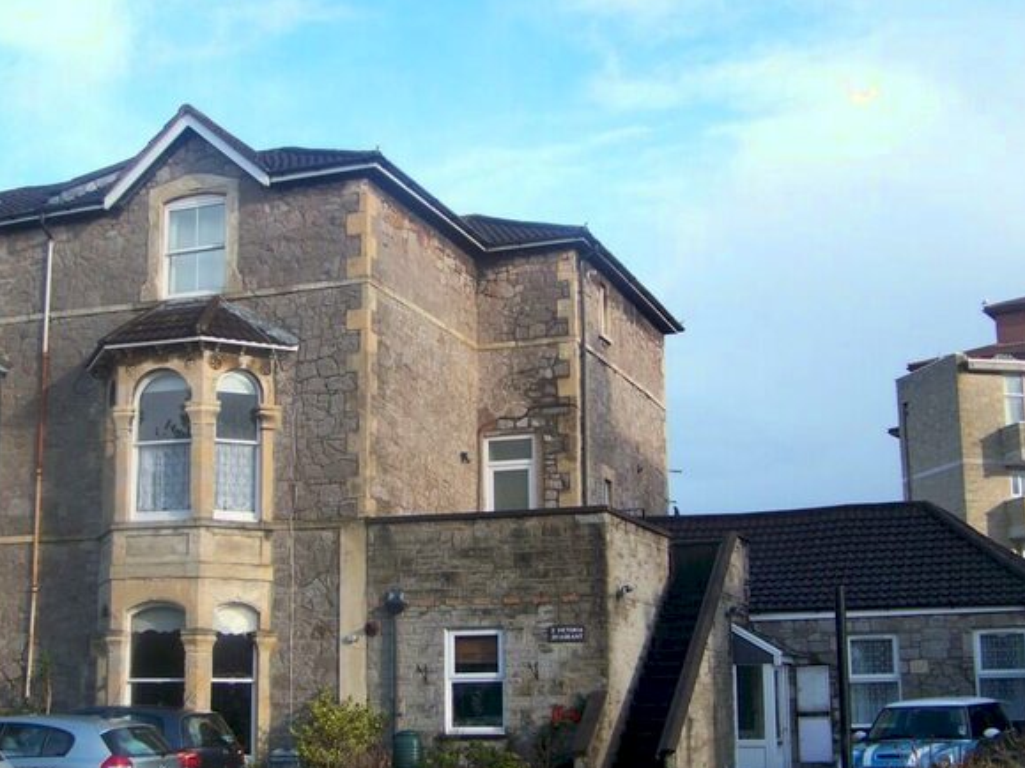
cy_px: 406
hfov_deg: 36.8
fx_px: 1539
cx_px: 464
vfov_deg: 28.0
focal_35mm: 52
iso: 66
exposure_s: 1/320
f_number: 2.8
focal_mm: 6.75
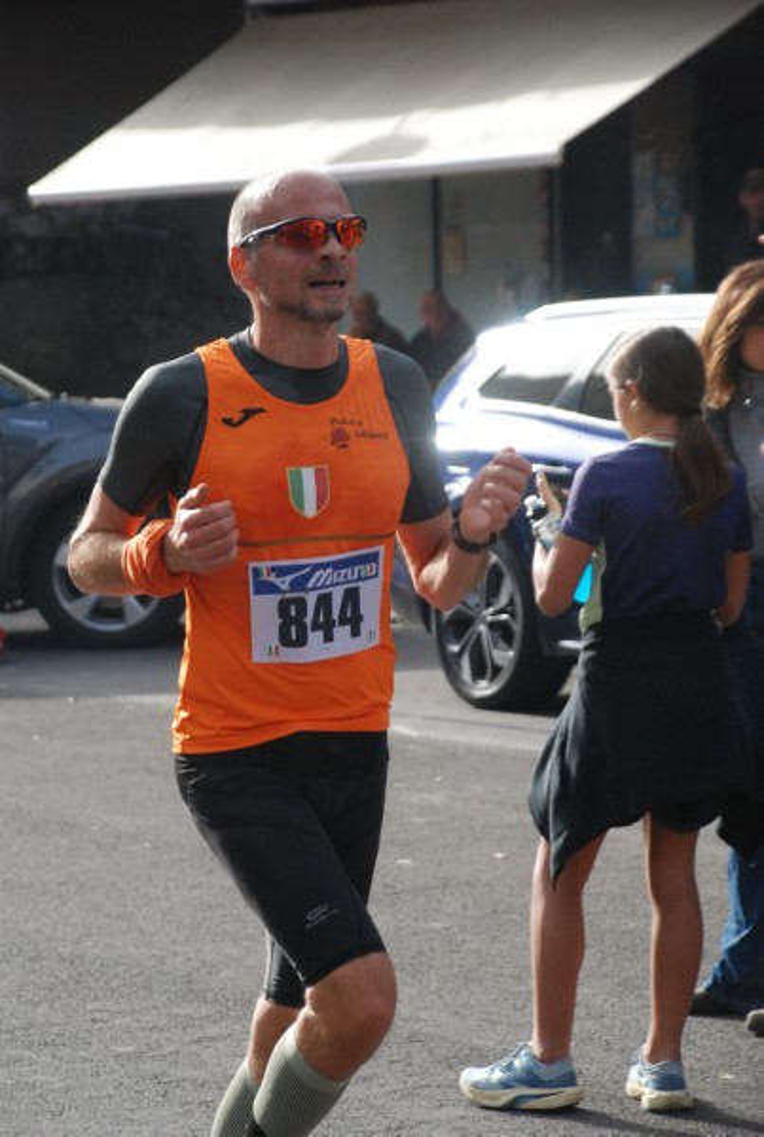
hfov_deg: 9.2
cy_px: 568
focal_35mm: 150
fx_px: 4750
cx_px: 382
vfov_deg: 13.7
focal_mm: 100
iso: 1000
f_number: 5.6
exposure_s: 1/800
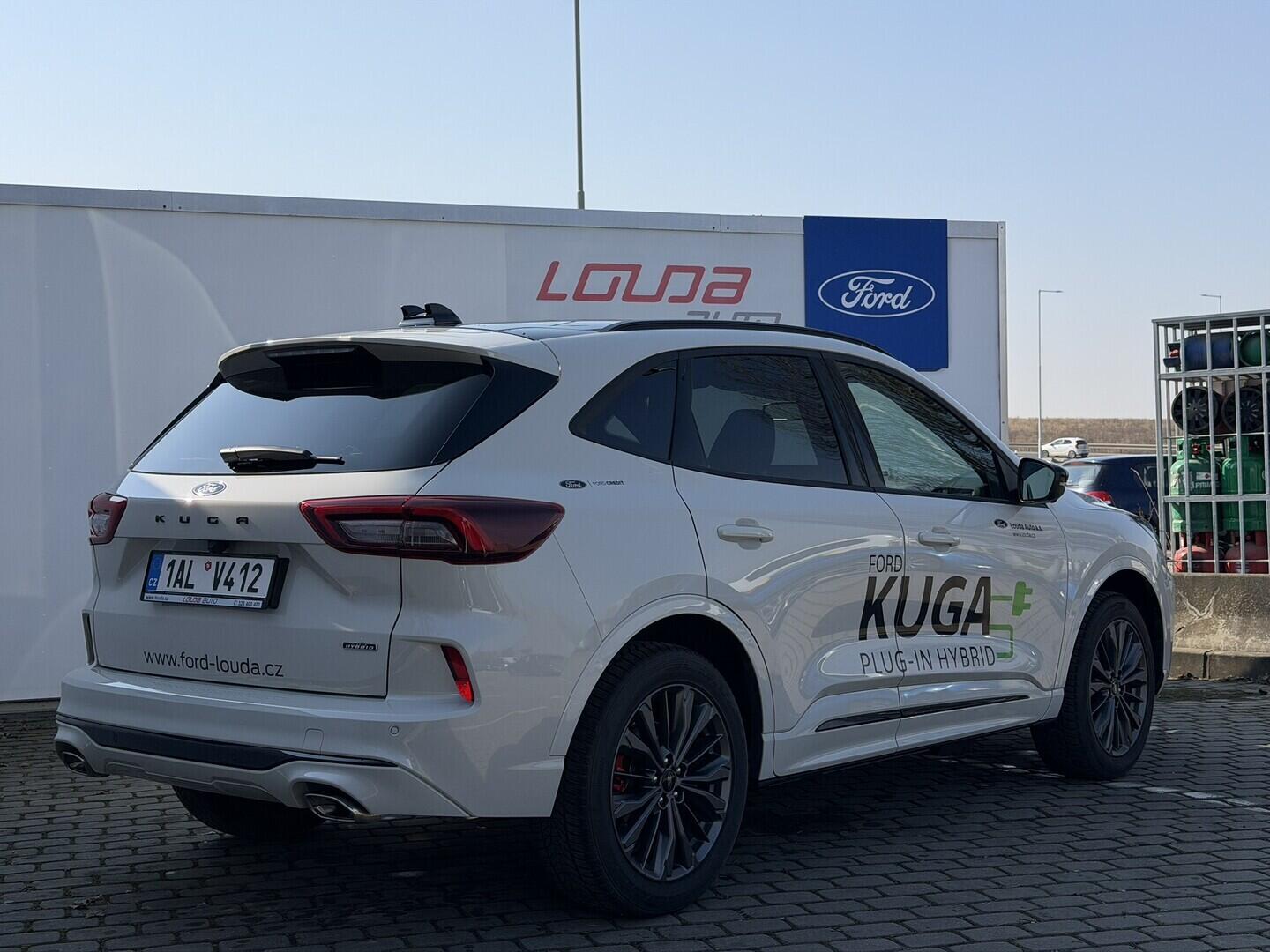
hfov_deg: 39.7
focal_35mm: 48
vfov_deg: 30.3
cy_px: 476
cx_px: 635
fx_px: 1761
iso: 64
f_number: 1.78
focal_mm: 6.76
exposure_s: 1/4329
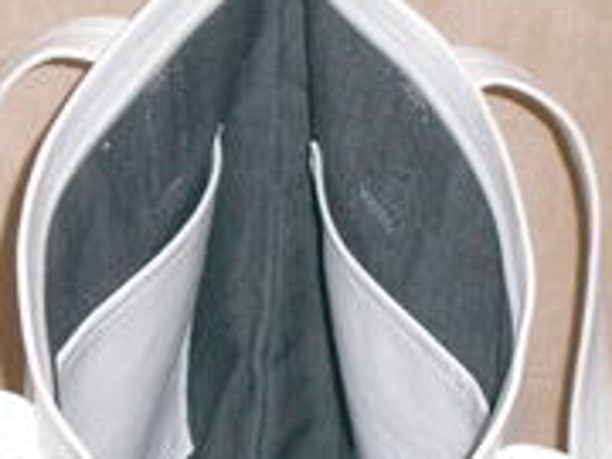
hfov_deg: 8.5
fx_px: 4102
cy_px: 340
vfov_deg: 6.4
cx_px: 299
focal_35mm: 232
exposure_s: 1/80
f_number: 4.6
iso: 400
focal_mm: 15.3
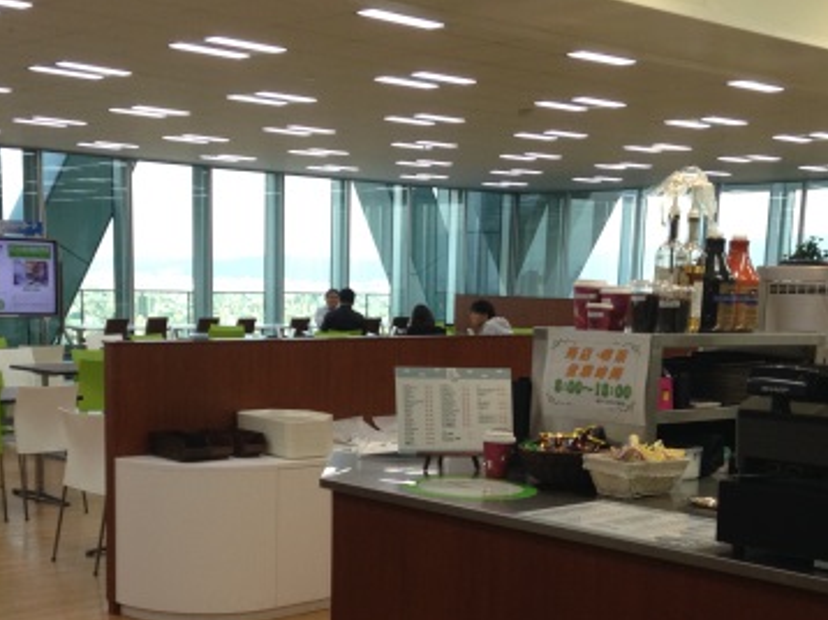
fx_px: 1410
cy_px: 497
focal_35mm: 59
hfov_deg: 32.7
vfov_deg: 24.4
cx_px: 352
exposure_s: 1/120
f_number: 2.4
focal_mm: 4.12
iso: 100
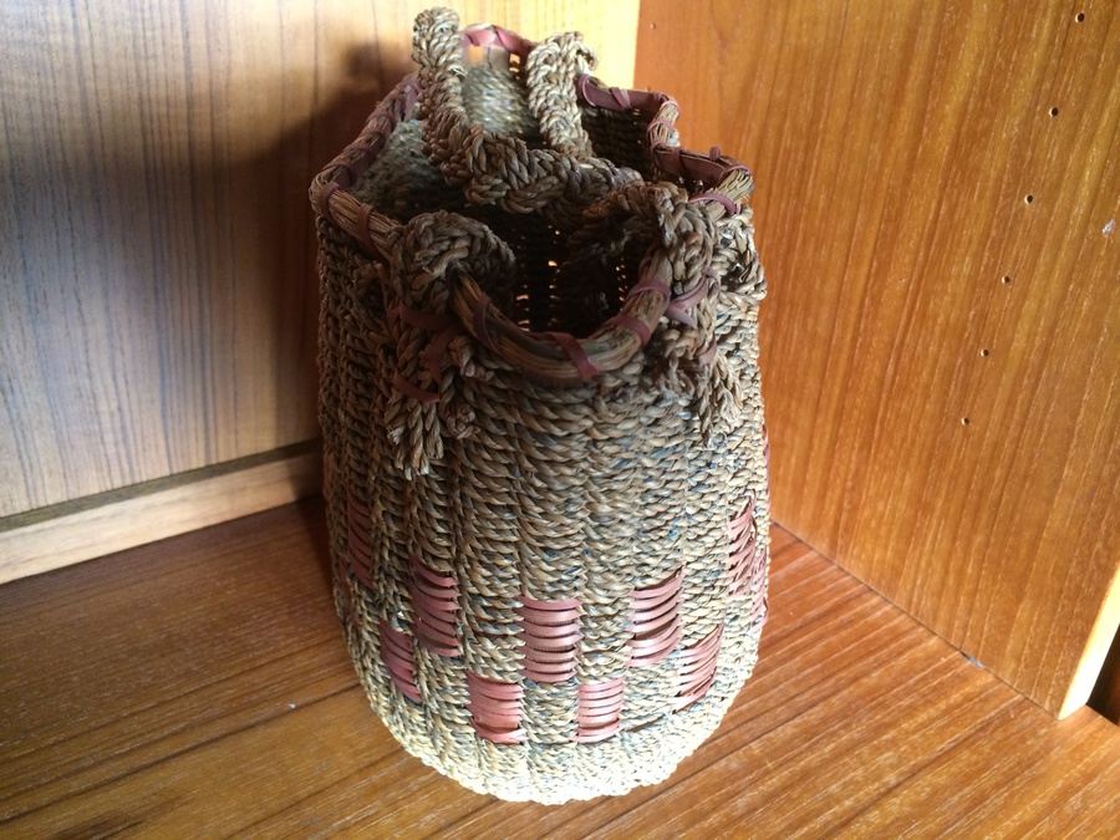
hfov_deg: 60.0
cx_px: 560
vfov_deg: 46.8
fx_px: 971
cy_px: 420
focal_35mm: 30
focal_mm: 4.12
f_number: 2.2
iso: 200
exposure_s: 1/30
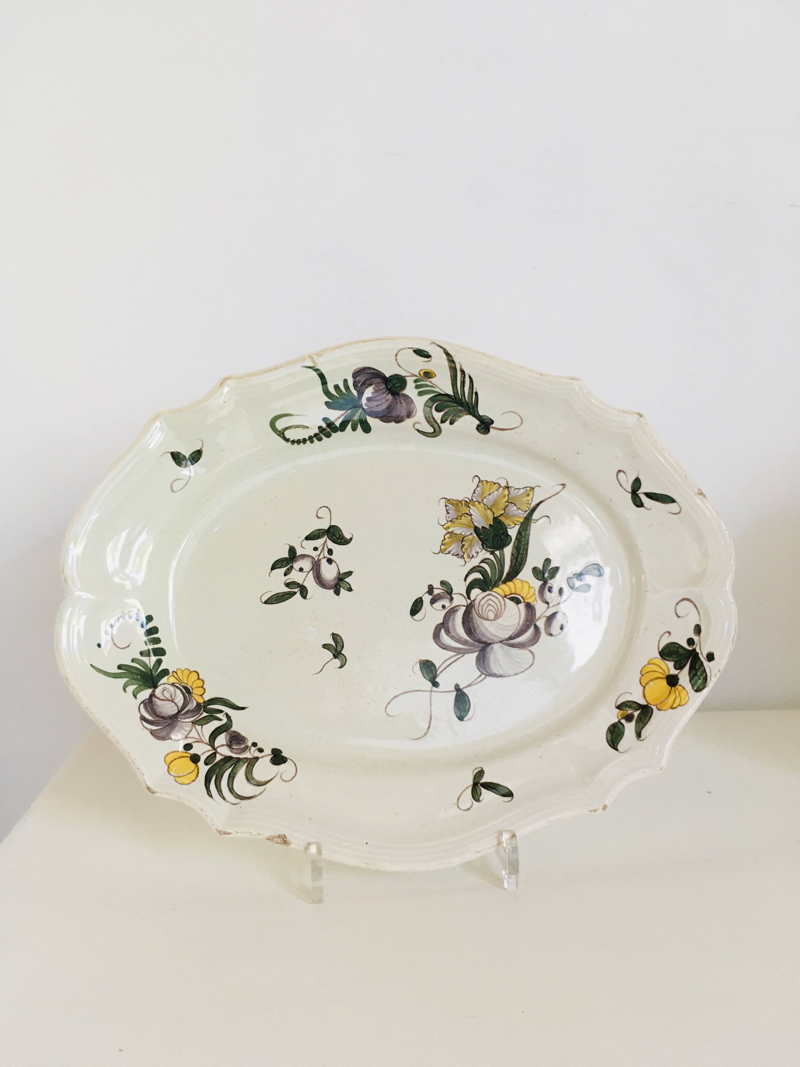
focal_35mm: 29
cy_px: 534
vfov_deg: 61.7
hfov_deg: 48.2
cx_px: 400
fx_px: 894
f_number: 2.2
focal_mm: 4.15
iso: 100
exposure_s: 1/33
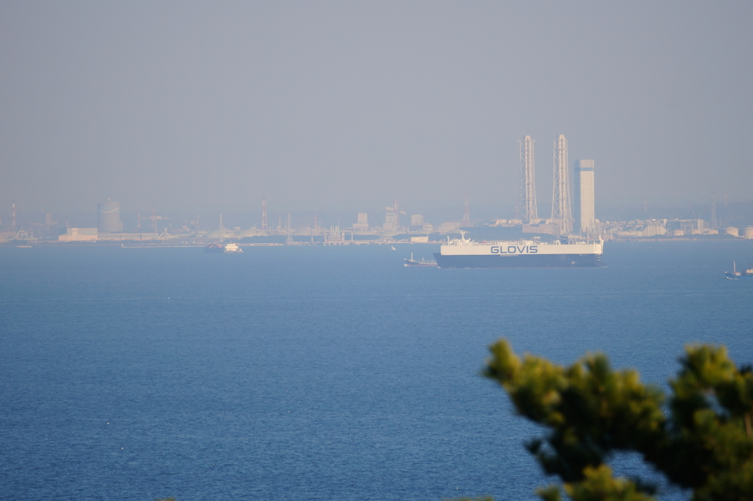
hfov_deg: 4.6
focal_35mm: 450
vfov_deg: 3.1
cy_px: 250
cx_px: 376
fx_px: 9409
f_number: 5.6
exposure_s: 1/500
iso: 125
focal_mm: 300
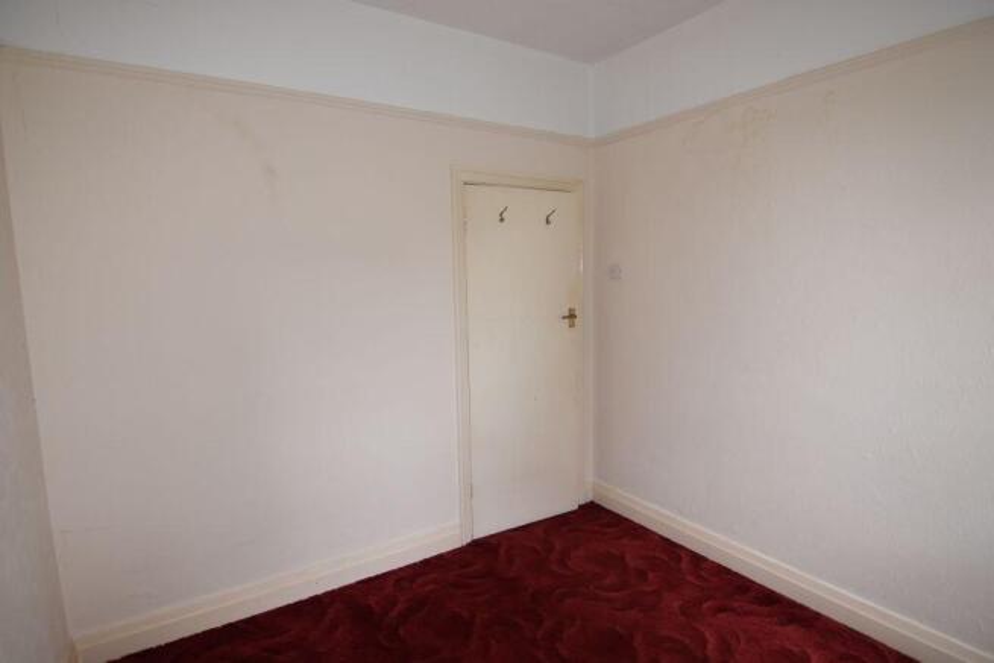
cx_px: 497
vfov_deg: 63.2
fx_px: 539
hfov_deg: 85.4
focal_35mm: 20
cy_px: 332
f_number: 2.8
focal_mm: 13
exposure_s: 1/60
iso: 560
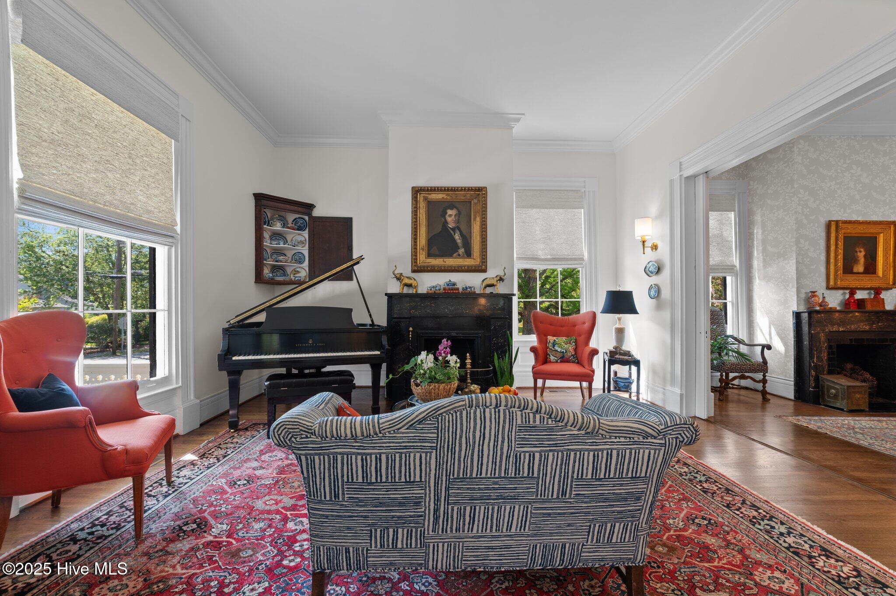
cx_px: 448
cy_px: 298
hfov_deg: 104.3
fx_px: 348
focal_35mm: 14
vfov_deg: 81.1
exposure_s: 1/2
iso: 250
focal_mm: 14
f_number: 8
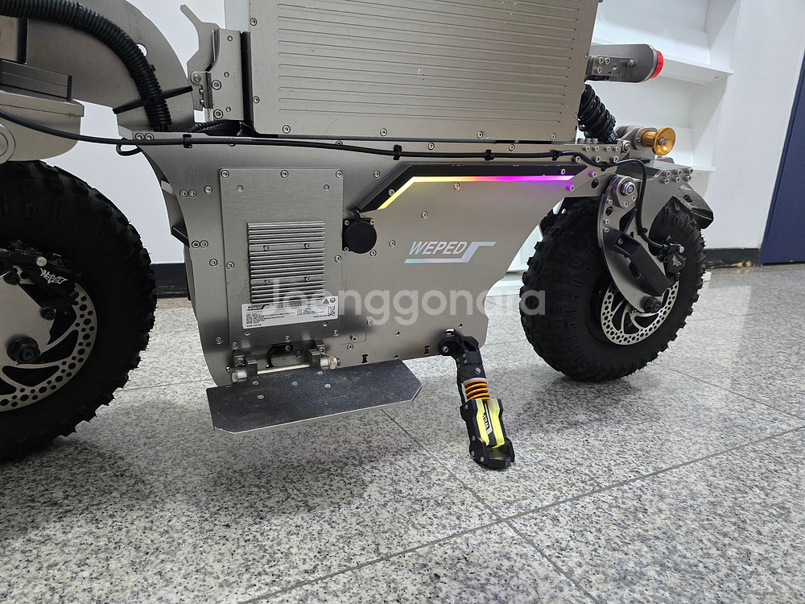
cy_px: 302
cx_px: 402
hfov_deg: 73.9
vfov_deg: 58.9
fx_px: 535
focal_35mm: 23
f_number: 1.7
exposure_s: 1/120
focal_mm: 6.3
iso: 800
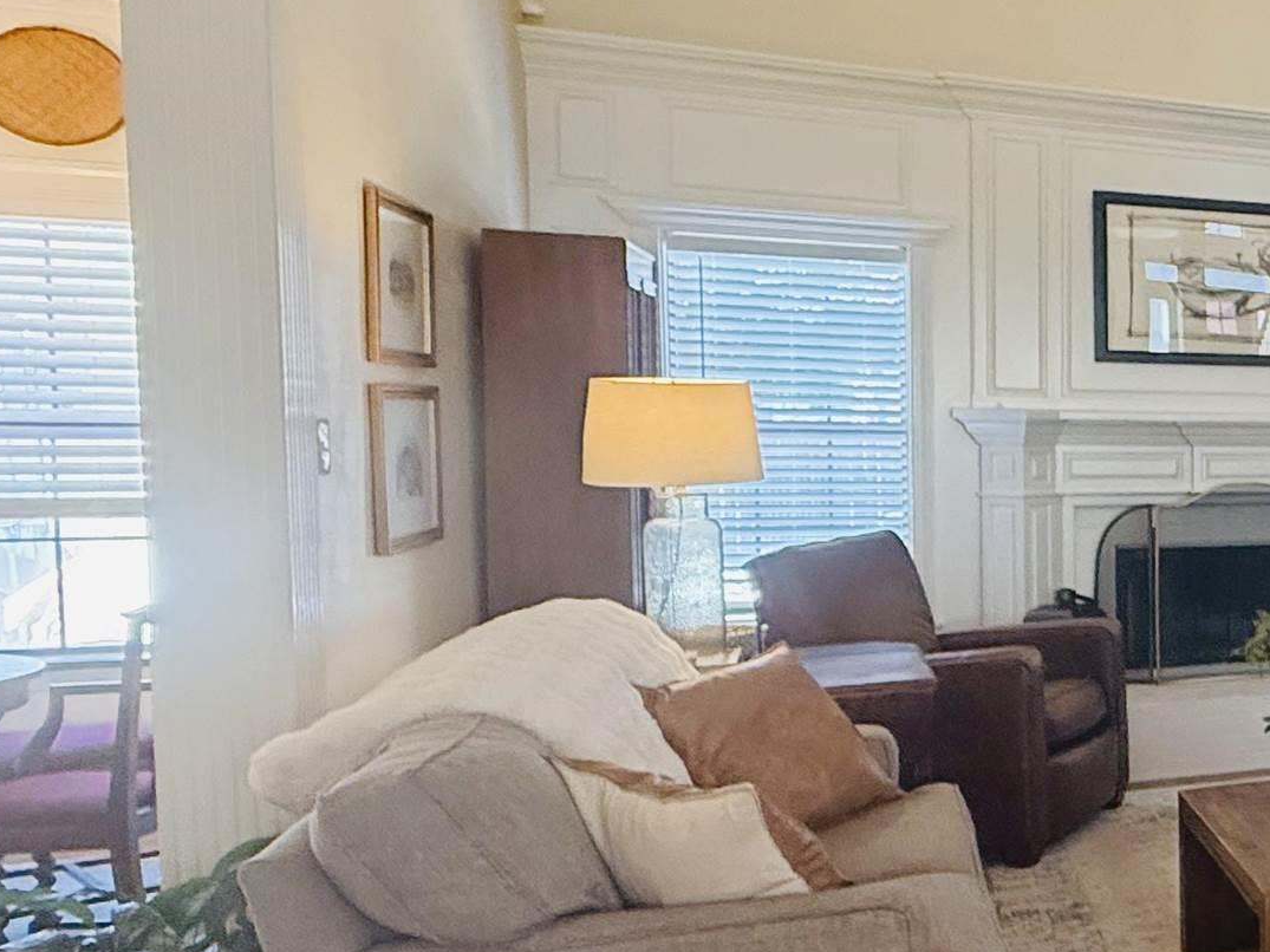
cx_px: 1668
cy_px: 510
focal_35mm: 40
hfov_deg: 33.5
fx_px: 1467
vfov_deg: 35.9
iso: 640
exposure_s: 1/120
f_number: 2.2
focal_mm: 2.22
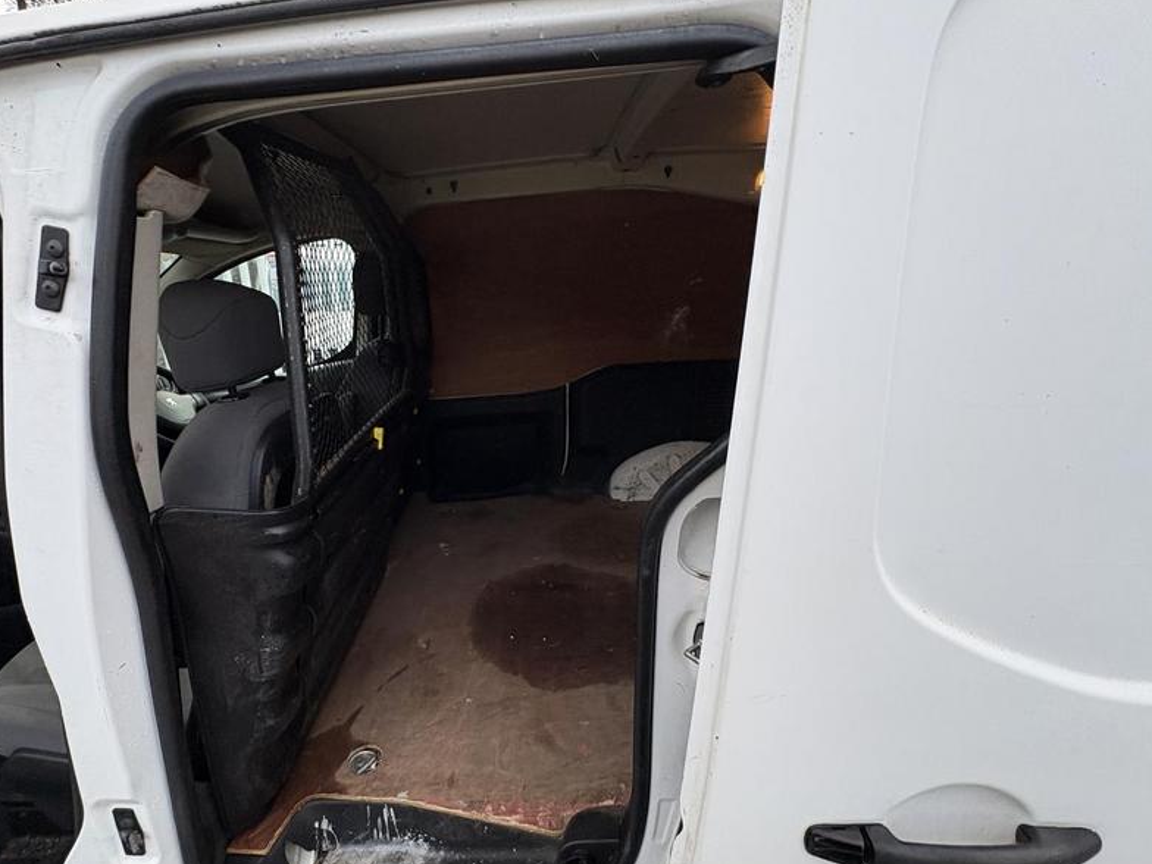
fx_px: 532
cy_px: 461
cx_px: 507
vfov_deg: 78.0
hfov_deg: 94.1
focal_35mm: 16
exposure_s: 1/99
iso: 160
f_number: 2.2
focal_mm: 2.22
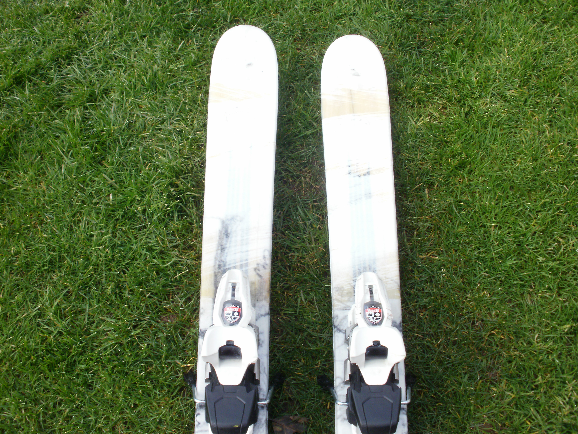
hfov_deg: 51.4
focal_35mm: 36
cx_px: 289
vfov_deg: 39.7
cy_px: 217
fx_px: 601
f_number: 5.6
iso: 100
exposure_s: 1/125
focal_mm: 6.3
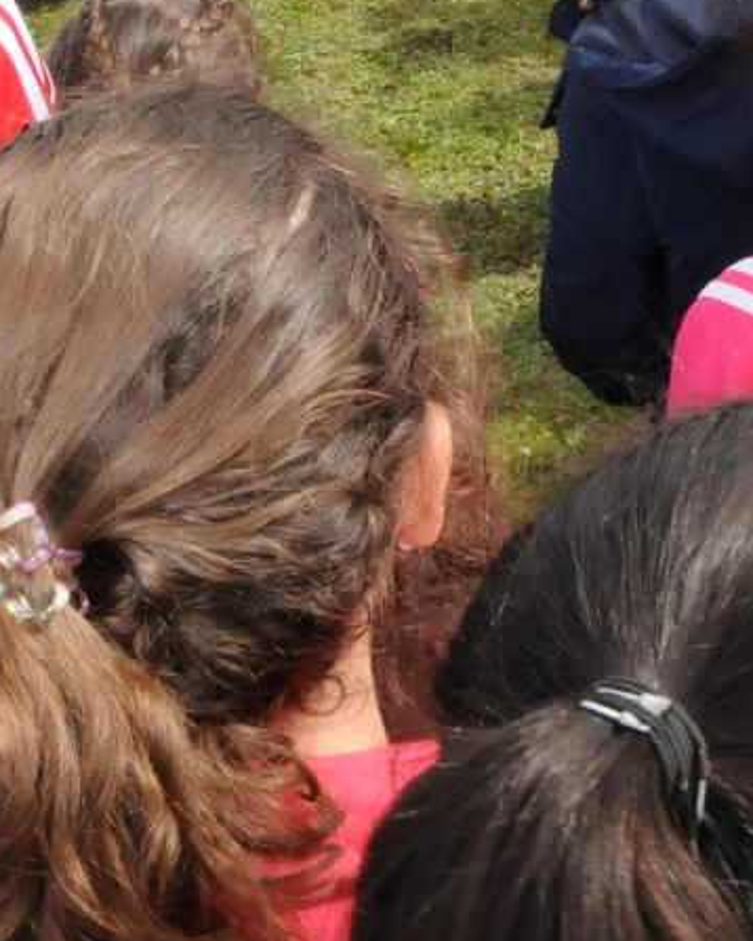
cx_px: 562
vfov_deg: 19.9
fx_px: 2533
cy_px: -137
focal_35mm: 91
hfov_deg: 16.8
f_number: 18
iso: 1000
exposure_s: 1/250
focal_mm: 18
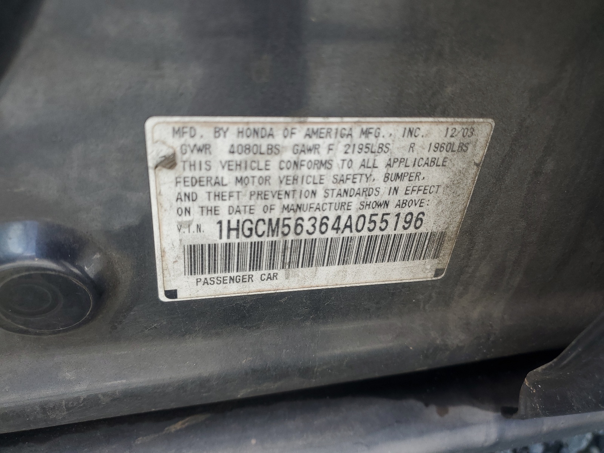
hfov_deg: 67.3
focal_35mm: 26
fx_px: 454
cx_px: 302
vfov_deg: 53.1
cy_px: 226
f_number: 1.5
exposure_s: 1/263
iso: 50
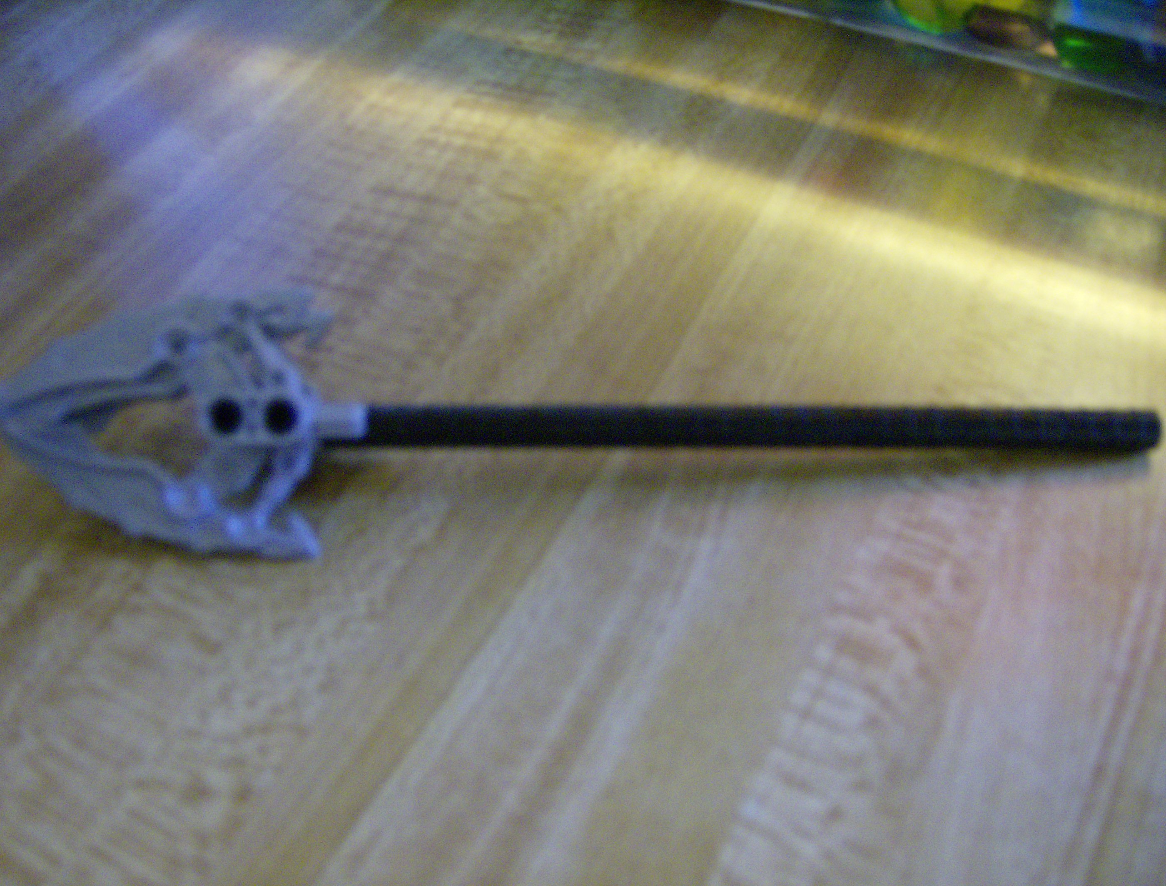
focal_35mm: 36
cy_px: 443
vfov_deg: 40.0
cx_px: 583
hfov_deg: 51.1
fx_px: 1218
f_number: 2.8
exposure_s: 1/13.5
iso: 200
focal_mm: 6
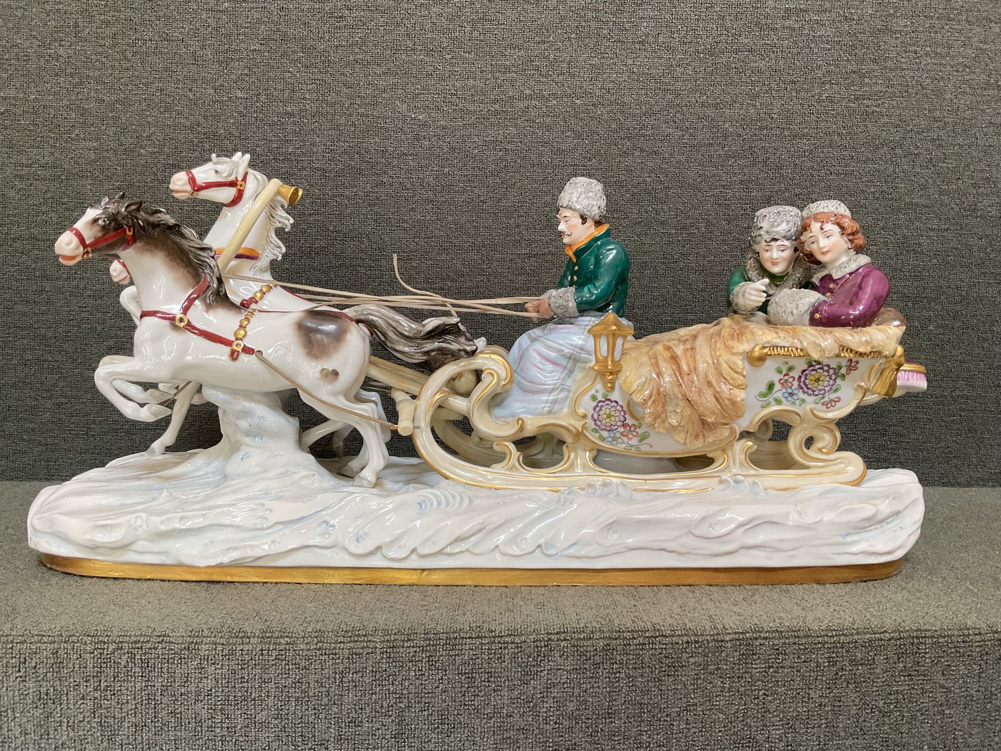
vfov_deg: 48.2
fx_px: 839
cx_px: 500
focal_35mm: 29
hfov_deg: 61.7
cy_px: 376
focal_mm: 3
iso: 80
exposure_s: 1/60
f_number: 1.8
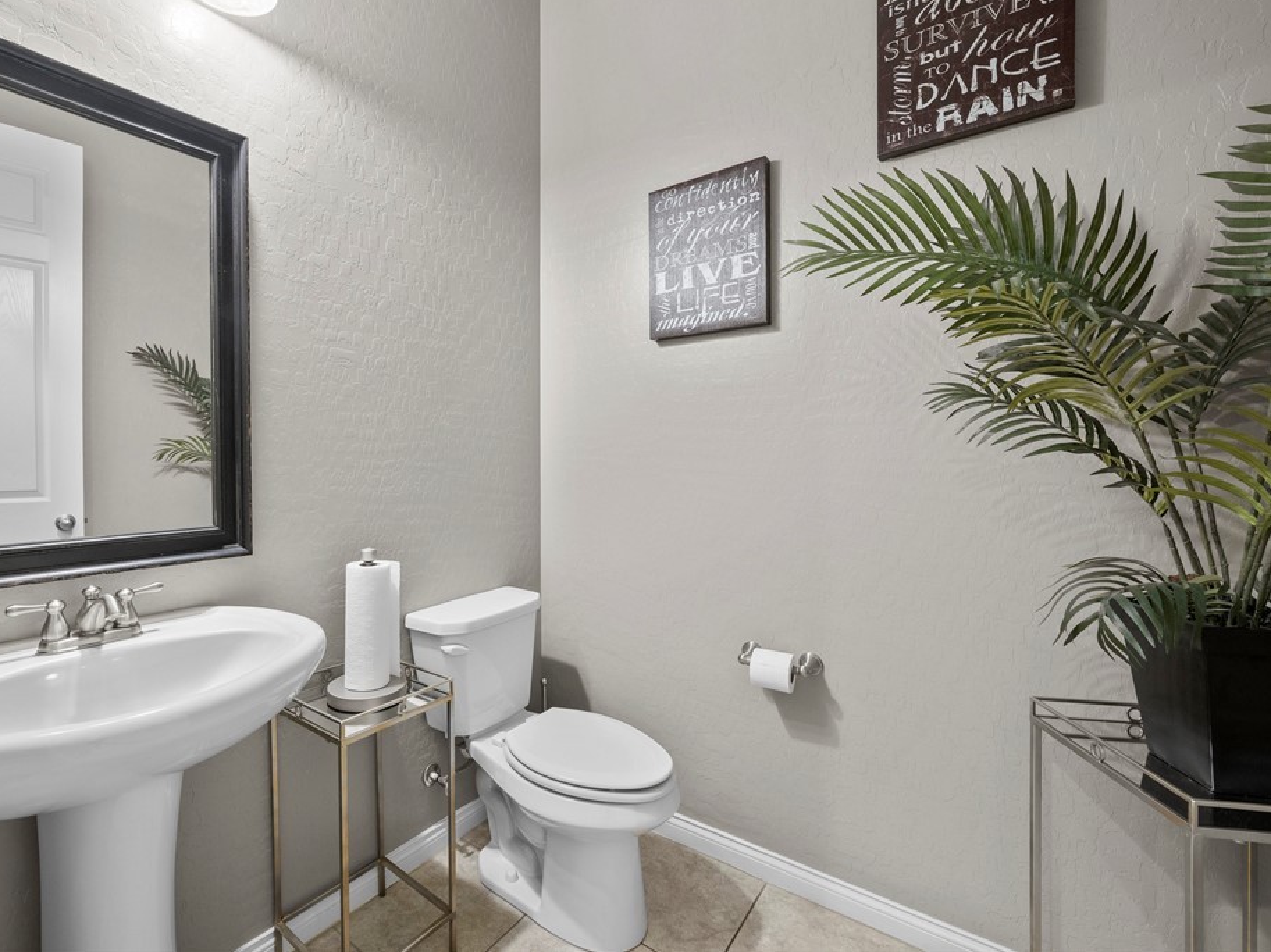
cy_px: 450
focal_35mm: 16
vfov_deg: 78.0
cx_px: 540
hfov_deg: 93.8
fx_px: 587
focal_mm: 14
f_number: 8
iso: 500
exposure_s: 1/1.25
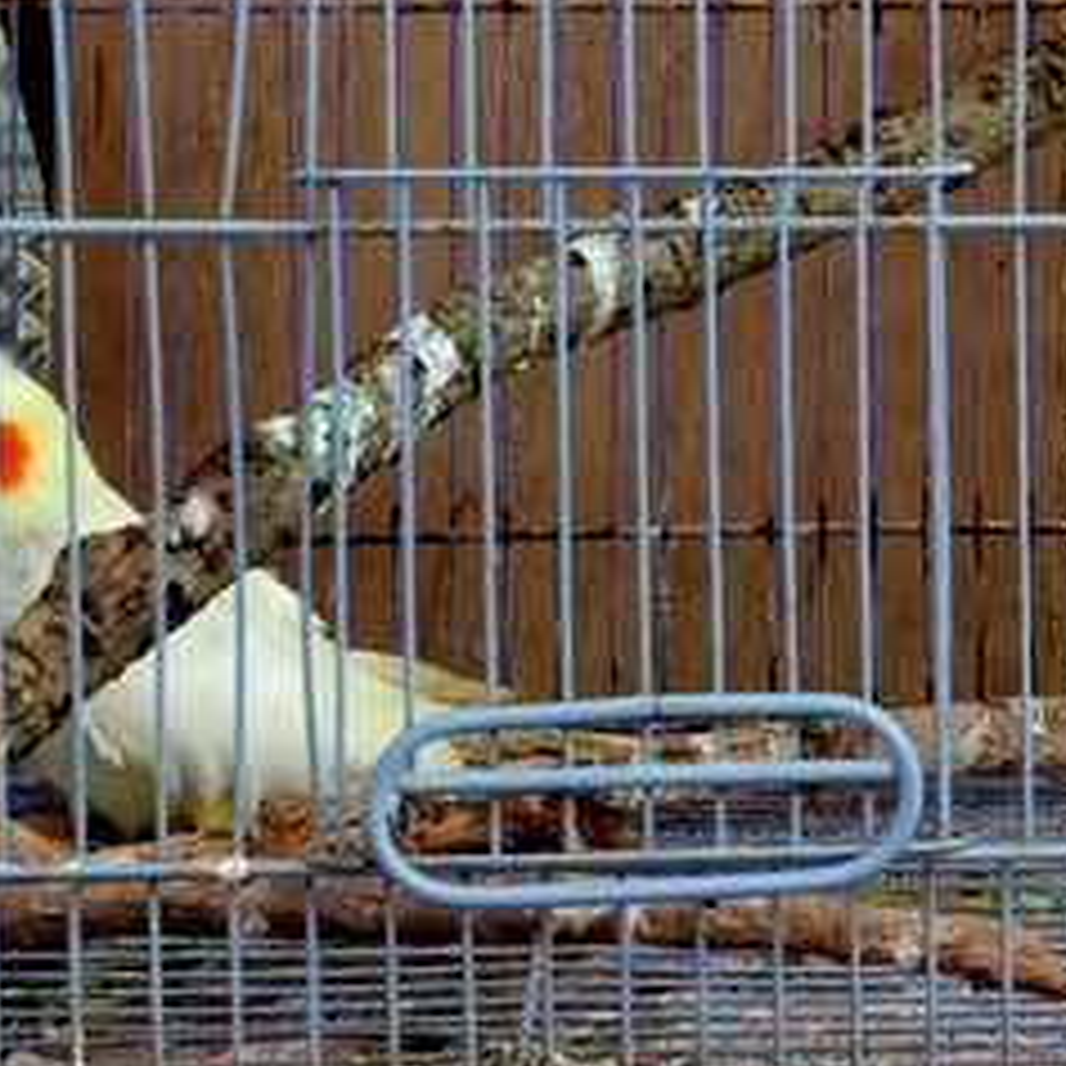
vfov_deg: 11.8
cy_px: 70
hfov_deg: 11.3
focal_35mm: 147
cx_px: 1673
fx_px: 5122
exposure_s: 1/40
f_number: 8
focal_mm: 26.9
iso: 2000
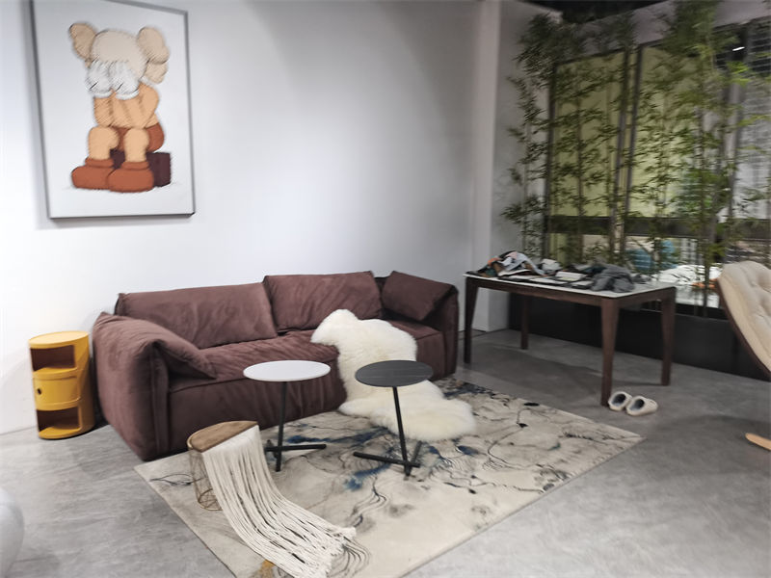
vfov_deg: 53.1
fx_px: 579
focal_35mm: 26
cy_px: 289
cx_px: 386
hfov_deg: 67.3
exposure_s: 1/100
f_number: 1.8
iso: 125
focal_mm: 5.58
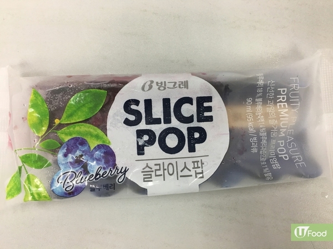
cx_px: 166
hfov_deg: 61.7
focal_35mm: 29
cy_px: 124
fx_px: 279
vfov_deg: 48.2
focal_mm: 4.15
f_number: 2.2
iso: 50
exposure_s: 1/33
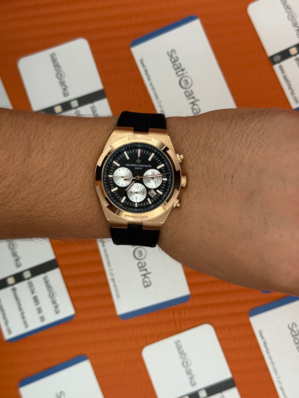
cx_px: 149
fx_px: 564
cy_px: 201
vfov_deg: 38.9
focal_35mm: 49
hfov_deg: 29.7
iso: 64
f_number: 1.78
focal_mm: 6.76
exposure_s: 1/733
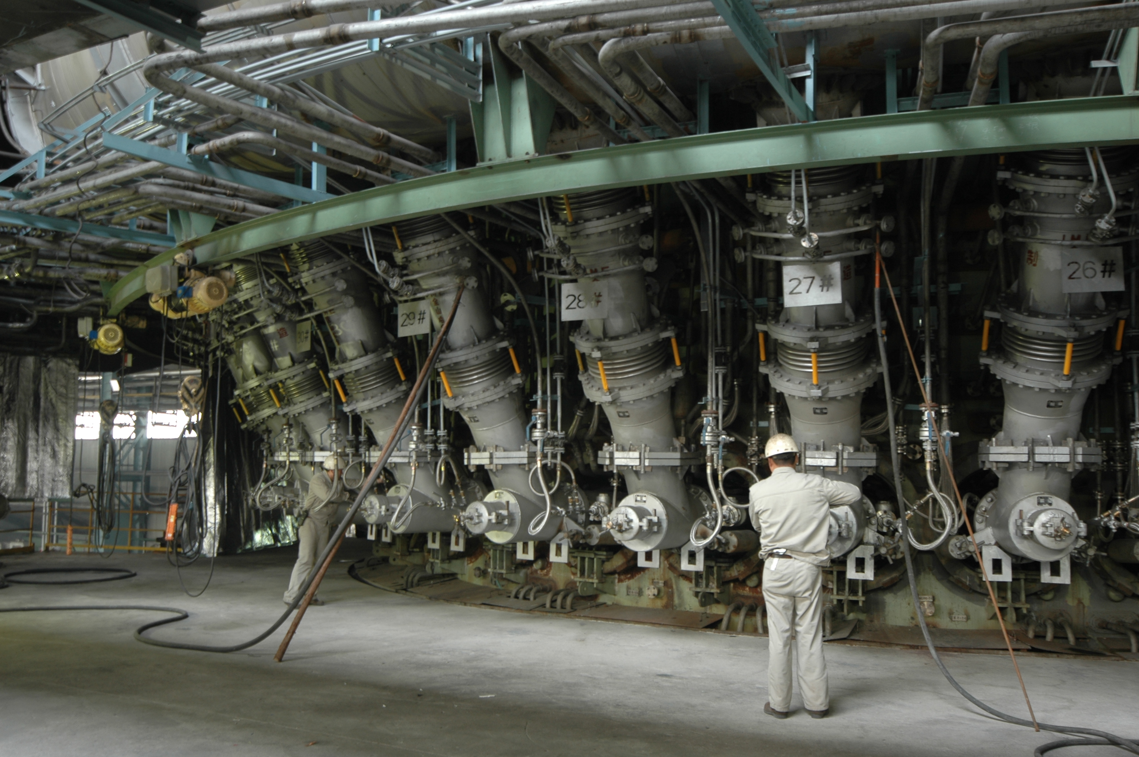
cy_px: 378
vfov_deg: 41.6
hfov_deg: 59.5
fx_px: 996
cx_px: 570
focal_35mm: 32
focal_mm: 21
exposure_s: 1/6
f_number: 5.6
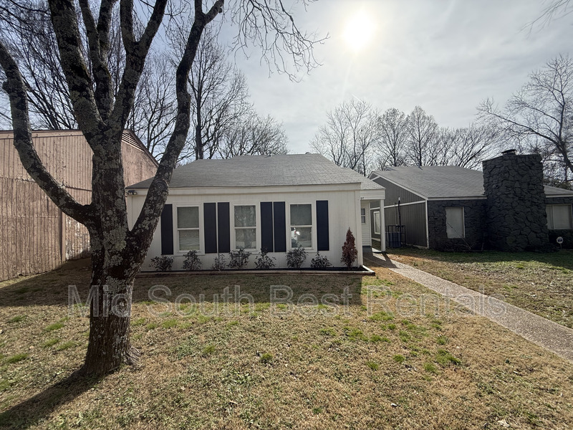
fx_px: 232
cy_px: 215
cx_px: 286
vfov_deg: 85.7
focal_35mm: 14
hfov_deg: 102.1
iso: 64
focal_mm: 2.22
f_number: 2.2
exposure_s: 1/2410
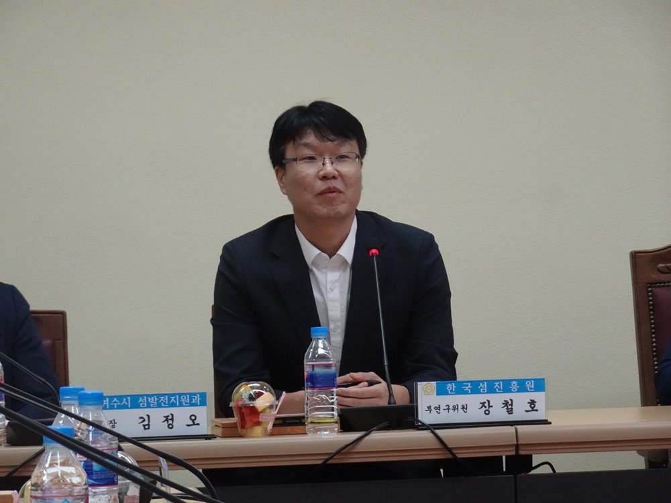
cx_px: 336
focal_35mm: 200
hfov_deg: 9.9
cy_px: 252
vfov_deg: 7.4
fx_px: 3877
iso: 800
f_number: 6.3
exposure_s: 1/100
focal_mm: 31.23
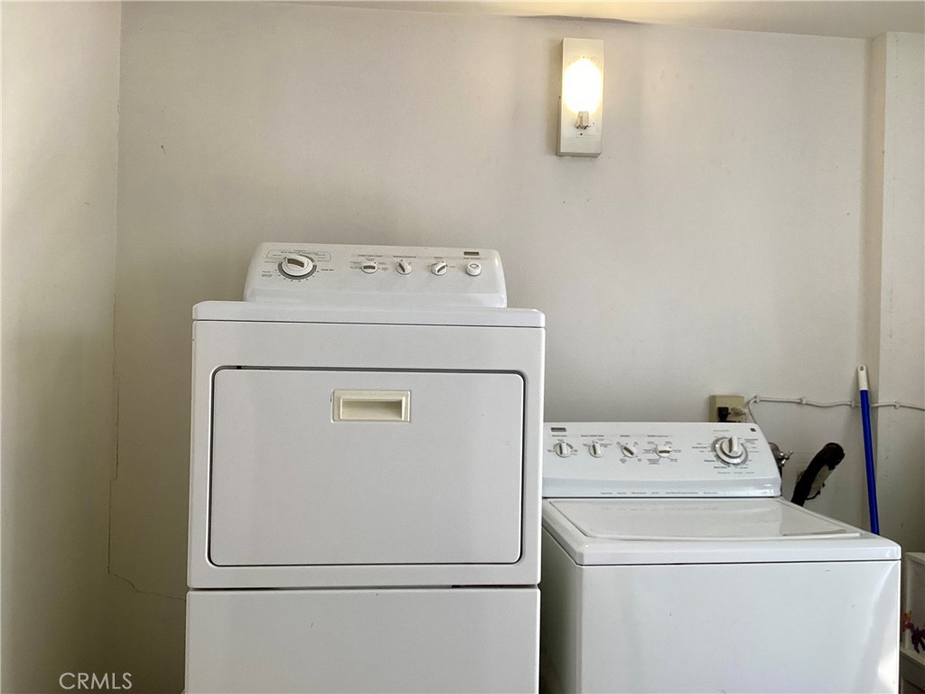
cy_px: 347
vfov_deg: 45.4
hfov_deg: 58.4
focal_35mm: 31
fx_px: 828
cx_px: 462
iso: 64
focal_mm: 3.3
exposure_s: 1/60
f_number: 2.4
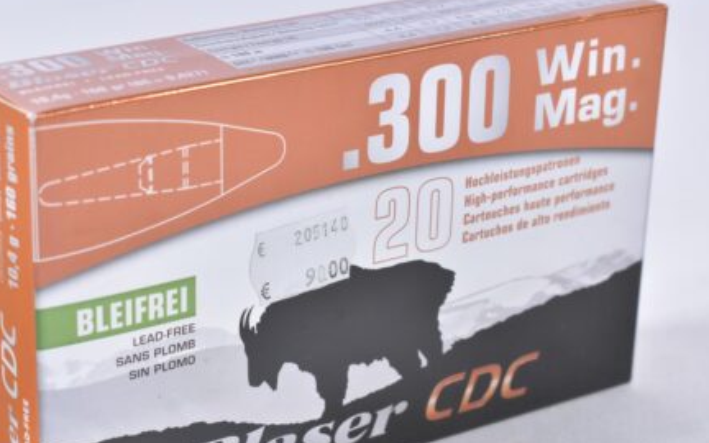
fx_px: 1971
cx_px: 318
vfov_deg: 12.8
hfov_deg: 20.4
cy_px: 281
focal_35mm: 102
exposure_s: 1/50
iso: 640
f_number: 5.3
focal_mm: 48
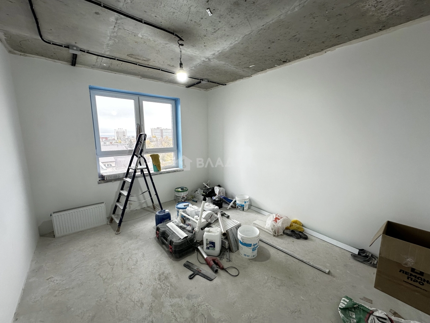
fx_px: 174
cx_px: 215
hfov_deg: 102.1
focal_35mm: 14
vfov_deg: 85.7
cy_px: 162
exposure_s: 1/100
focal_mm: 2.22
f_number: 2.2
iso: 125
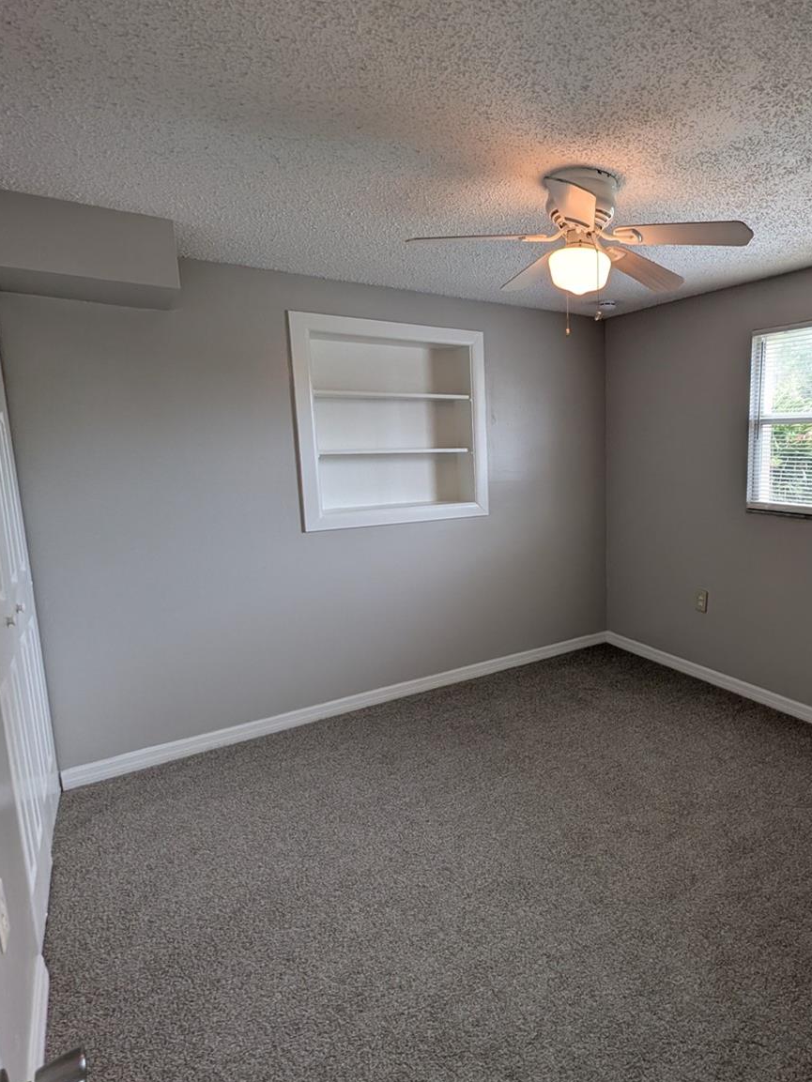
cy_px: 531
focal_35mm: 18
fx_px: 563
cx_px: 593
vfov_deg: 87.7
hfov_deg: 67.7
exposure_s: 1/120
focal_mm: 1.95
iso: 80
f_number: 2.2
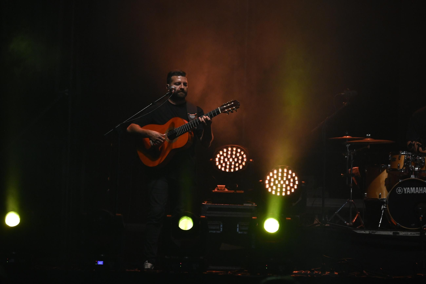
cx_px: 213
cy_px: 142
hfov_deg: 7.2
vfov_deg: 4.8
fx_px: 3372
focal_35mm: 285
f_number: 5.6
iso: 2000
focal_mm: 190
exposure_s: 1/200
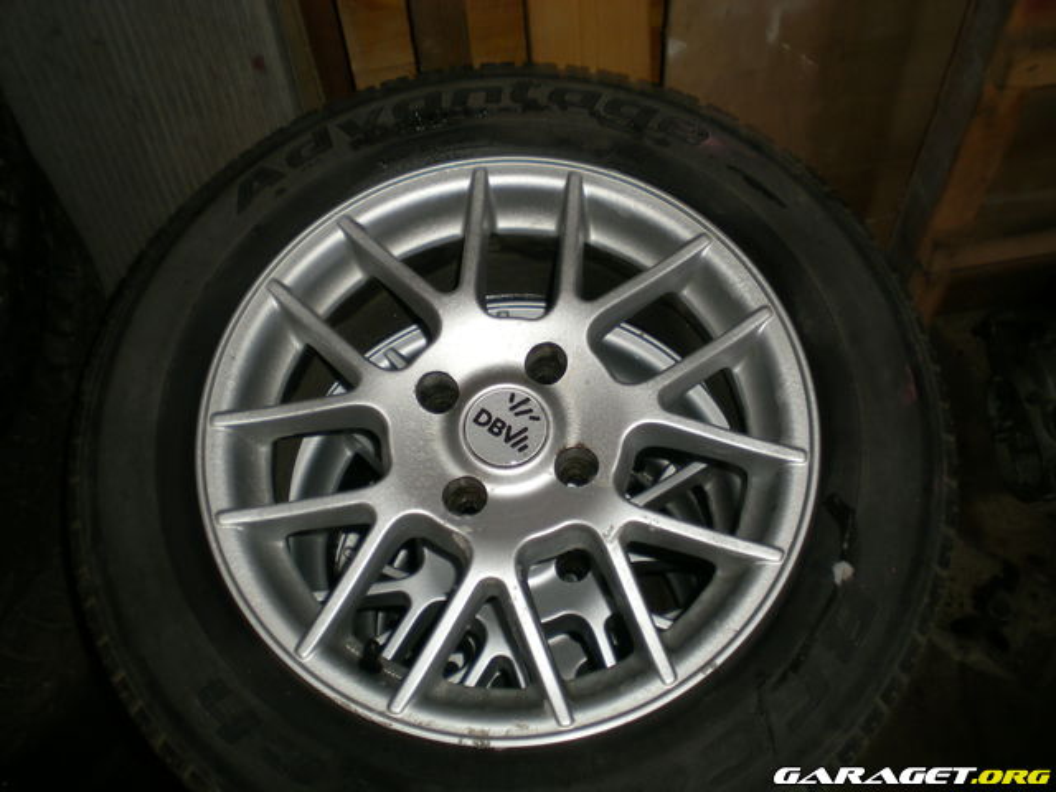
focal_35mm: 38
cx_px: 528
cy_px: 396
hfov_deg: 49.0
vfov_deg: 37.7
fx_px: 1159
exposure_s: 1/60
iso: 50
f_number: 3.1
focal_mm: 6.3
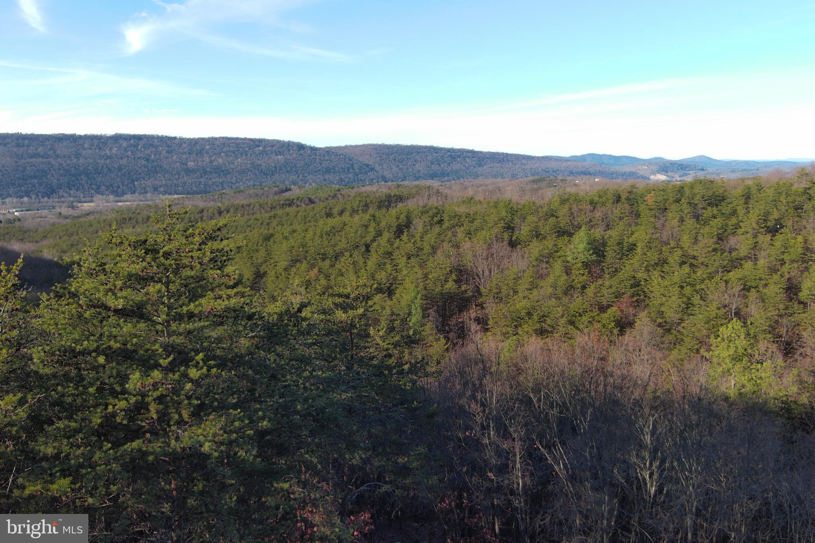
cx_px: 408
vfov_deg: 45.0
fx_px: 656
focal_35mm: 29
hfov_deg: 63.7
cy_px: 272
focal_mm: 10.57
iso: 100
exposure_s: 1/557
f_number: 2.8
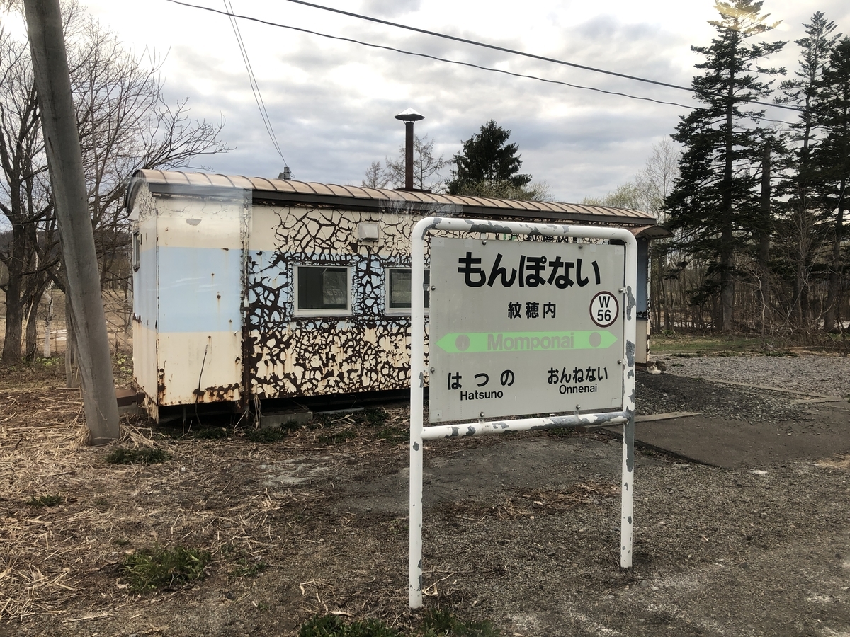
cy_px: 318
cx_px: 425
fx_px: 688
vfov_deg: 49.7
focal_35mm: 28
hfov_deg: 63.4
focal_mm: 3.99
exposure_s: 1/212
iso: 20
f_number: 1.8
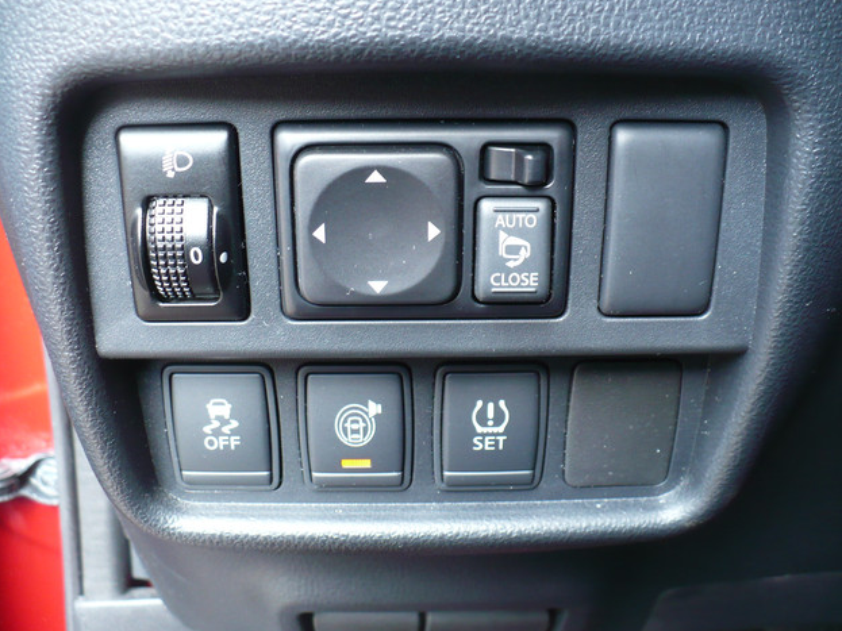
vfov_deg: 37.7
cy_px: 319
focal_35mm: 38
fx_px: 924
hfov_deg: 49.0
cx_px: 420
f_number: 2.8
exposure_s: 1/20
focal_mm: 6.1
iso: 200
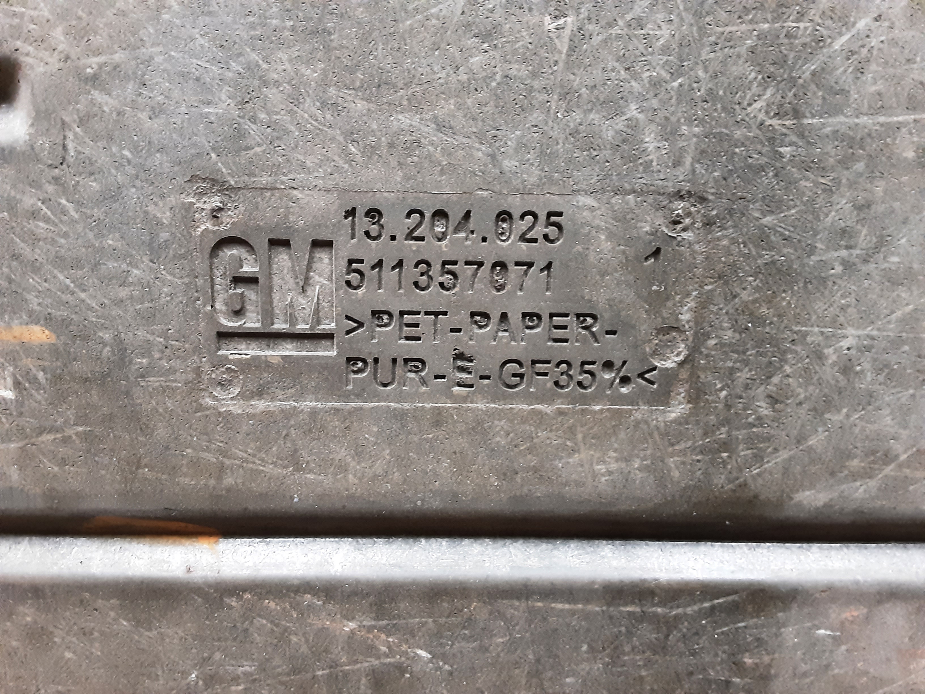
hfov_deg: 65.3
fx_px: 721
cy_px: 347
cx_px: 462
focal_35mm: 27
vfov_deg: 51.4
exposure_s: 1/25
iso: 400
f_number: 1.9
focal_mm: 2.91
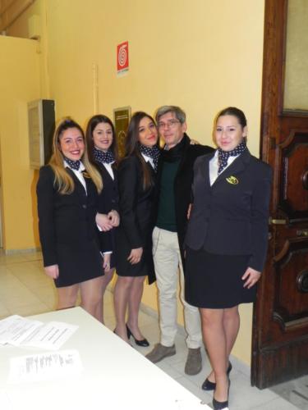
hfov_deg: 38.7
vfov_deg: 50.1
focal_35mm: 37
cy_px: 205
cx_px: 154
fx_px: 439
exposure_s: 1/30
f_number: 3.2
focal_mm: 6.6
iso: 200
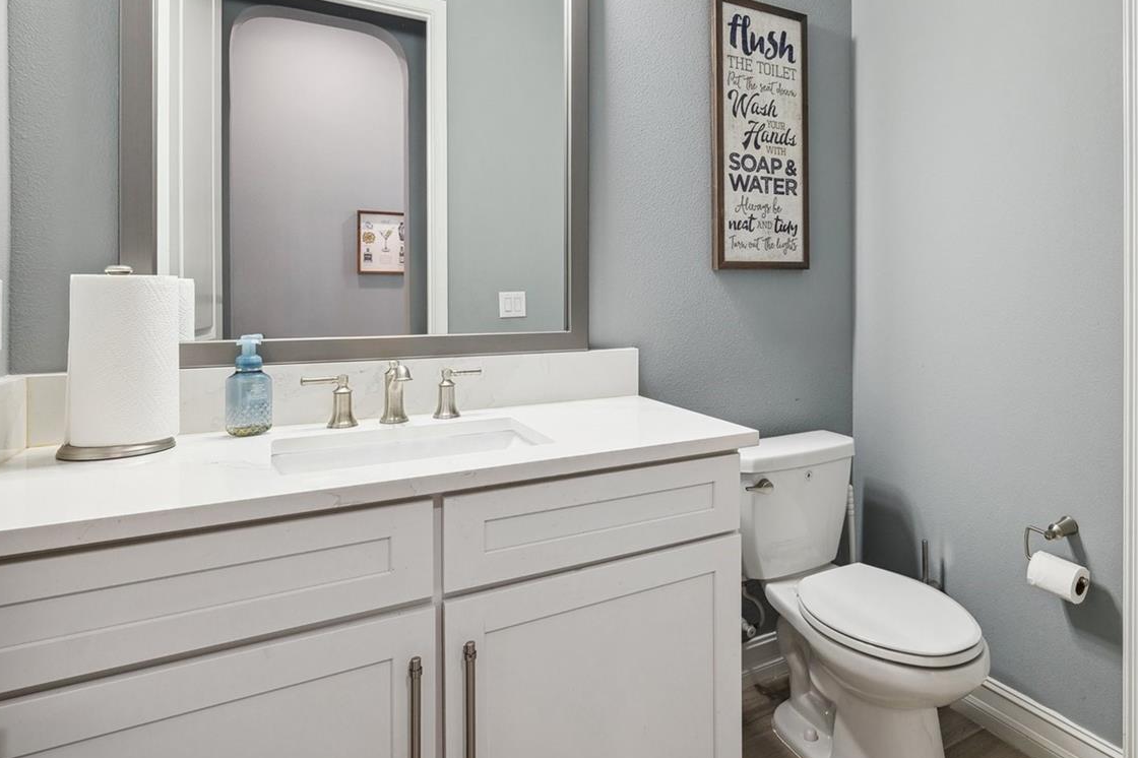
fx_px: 632
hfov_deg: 81.7
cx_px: 739
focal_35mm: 20
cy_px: 290
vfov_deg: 61.2
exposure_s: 1/5
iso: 400
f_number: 8
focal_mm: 14
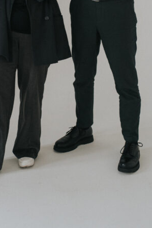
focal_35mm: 80
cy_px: -24
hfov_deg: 17.0
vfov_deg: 23.7
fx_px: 506
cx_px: 46
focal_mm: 35
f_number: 1.8
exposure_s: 1/250
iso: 200
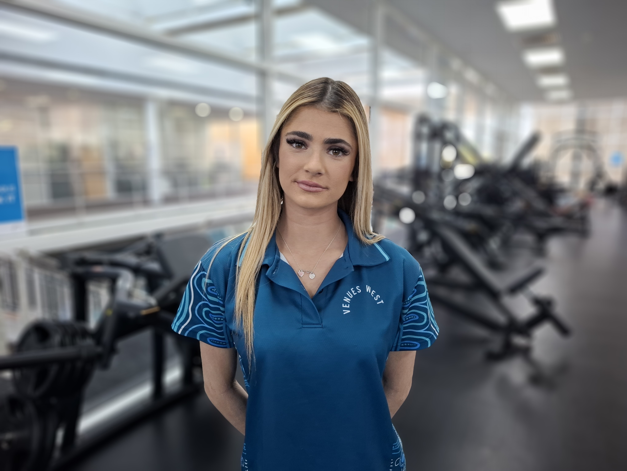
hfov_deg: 73.9
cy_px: 236
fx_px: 417
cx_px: 314
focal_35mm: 23
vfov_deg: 58.9
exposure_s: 1/100
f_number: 1.8
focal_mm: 5.54
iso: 200
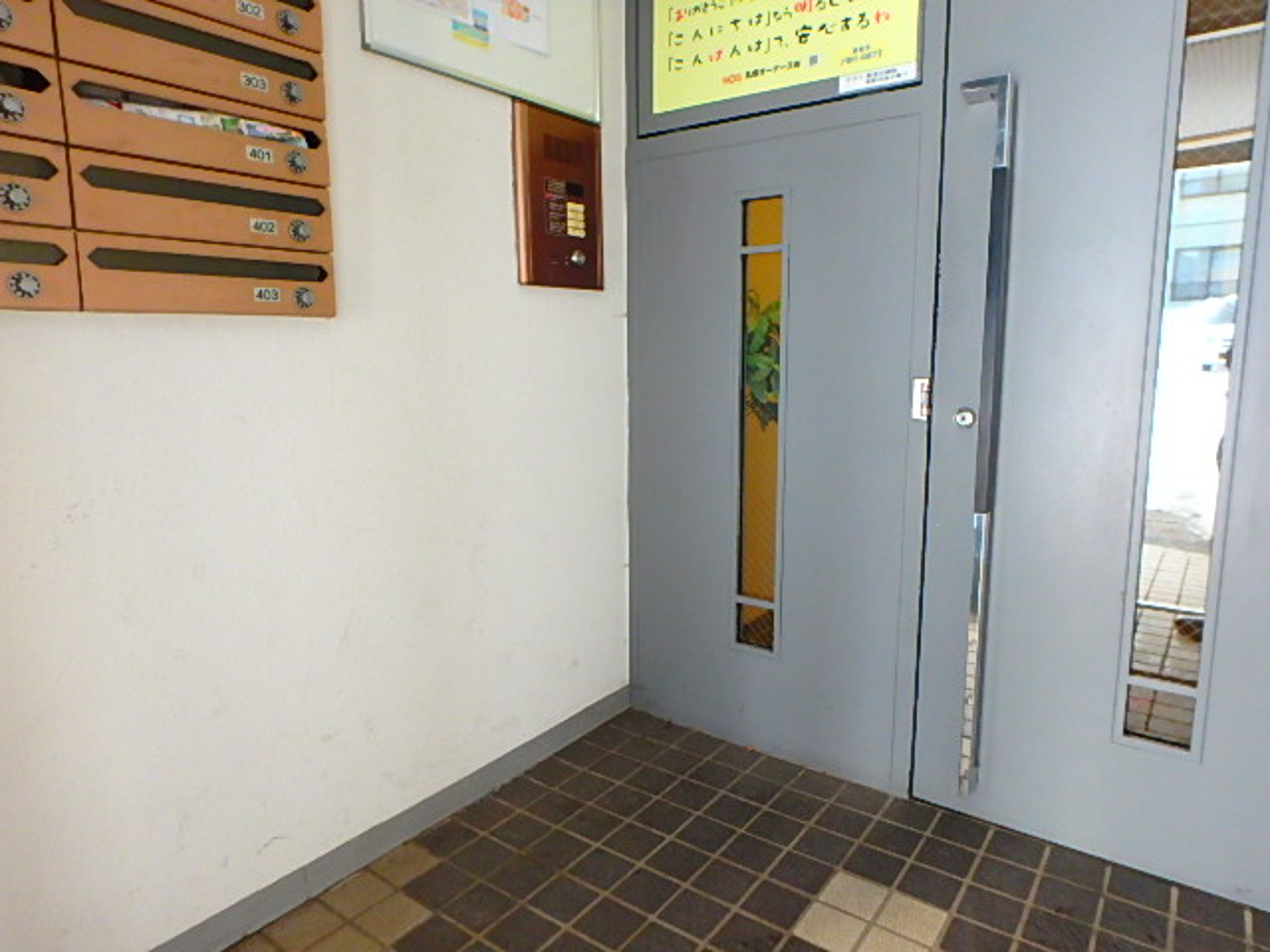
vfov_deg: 63.4
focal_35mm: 21
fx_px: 770
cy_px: 476
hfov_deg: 79.0
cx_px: 635
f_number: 3.5
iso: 500
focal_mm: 3.7
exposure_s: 1/30
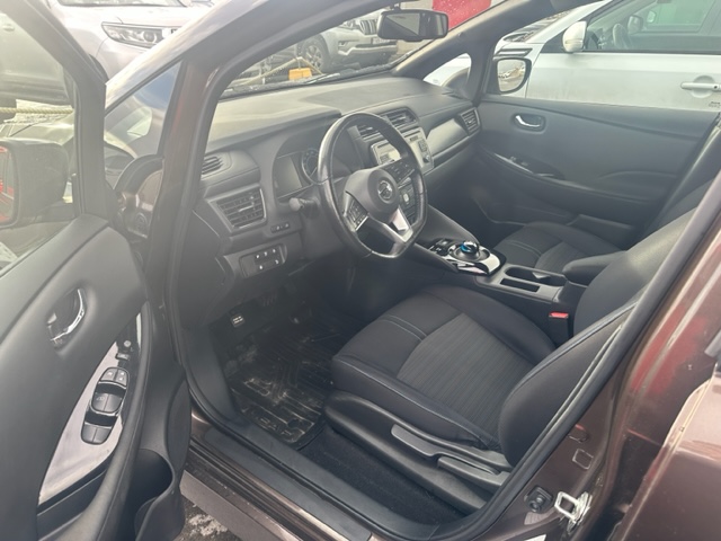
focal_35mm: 24
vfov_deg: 56.8
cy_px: 270
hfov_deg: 71.6
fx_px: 500
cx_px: 360
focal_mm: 6.86
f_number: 1.78
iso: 80
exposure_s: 1/292
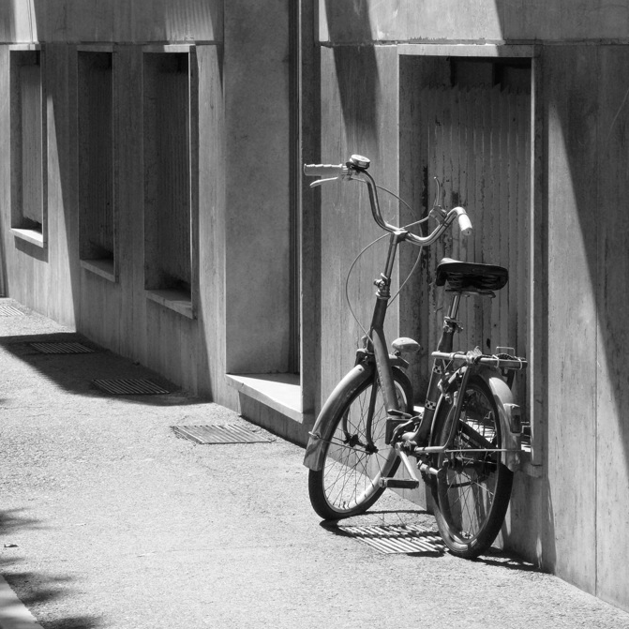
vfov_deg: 9.8
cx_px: 250
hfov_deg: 9.8
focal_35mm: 179
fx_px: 3680
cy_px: 315
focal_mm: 25.1
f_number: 5.6
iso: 100
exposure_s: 1/250
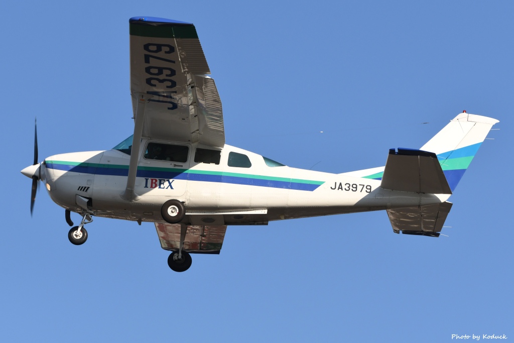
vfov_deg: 3.4
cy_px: 172
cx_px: 257
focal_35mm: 405
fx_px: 5783
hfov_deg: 5.1
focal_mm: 270
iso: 400
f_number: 8
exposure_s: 1/1250
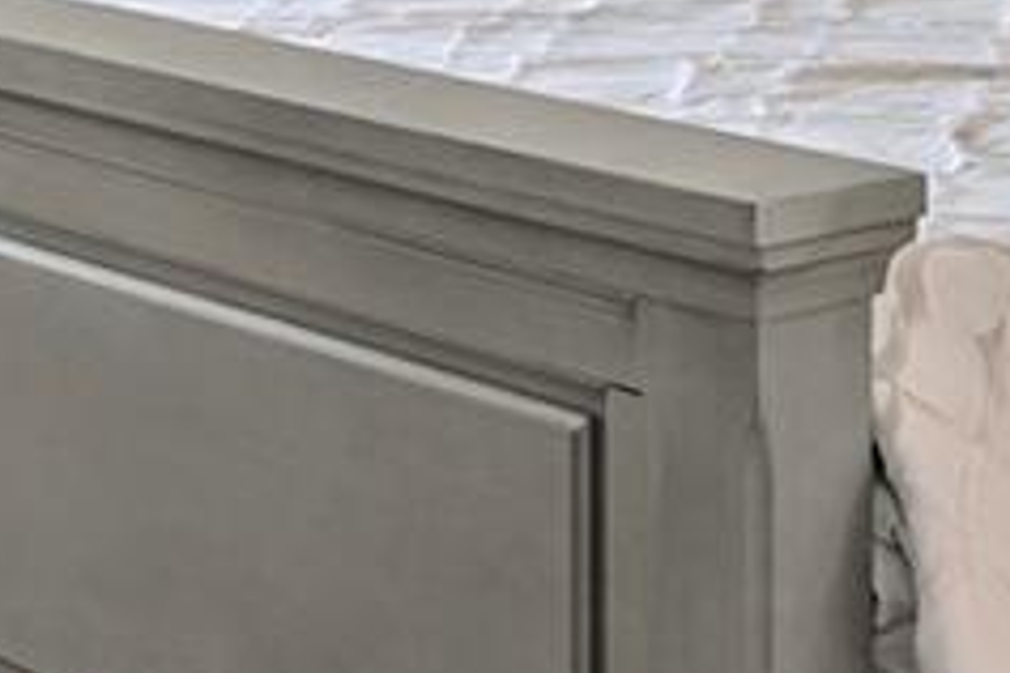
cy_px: -332
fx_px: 3124
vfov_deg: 11.8
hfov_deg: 18.3
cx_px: 375
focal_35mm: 111
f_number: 8
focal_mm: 11
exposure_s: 1/2.5
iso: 200
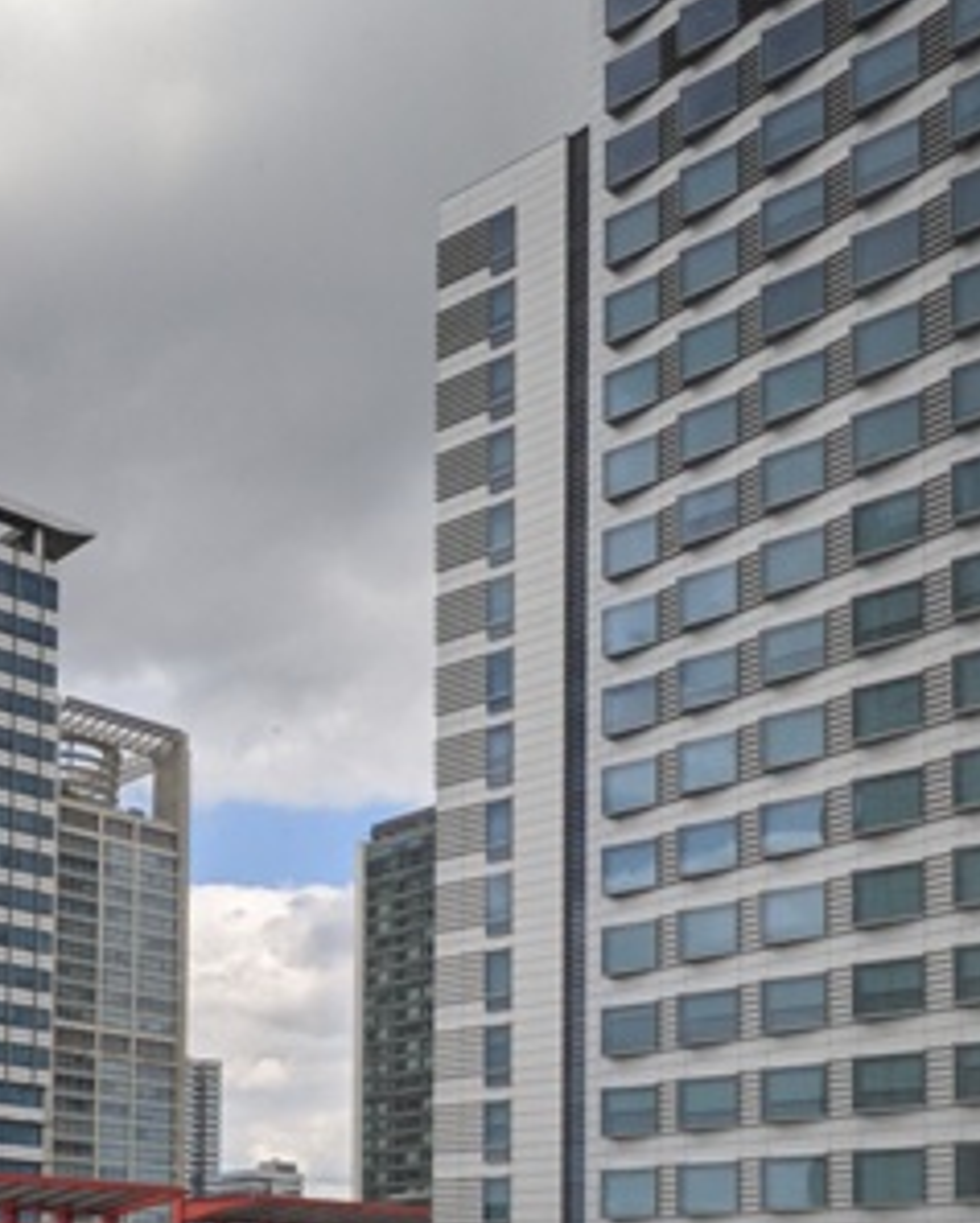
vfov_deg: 38.2
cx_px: 16
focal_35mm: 42
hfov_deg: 33.0
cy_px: 1264
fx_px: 1521
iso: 38
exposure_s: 1/520
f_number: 2.2
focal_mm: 2.22
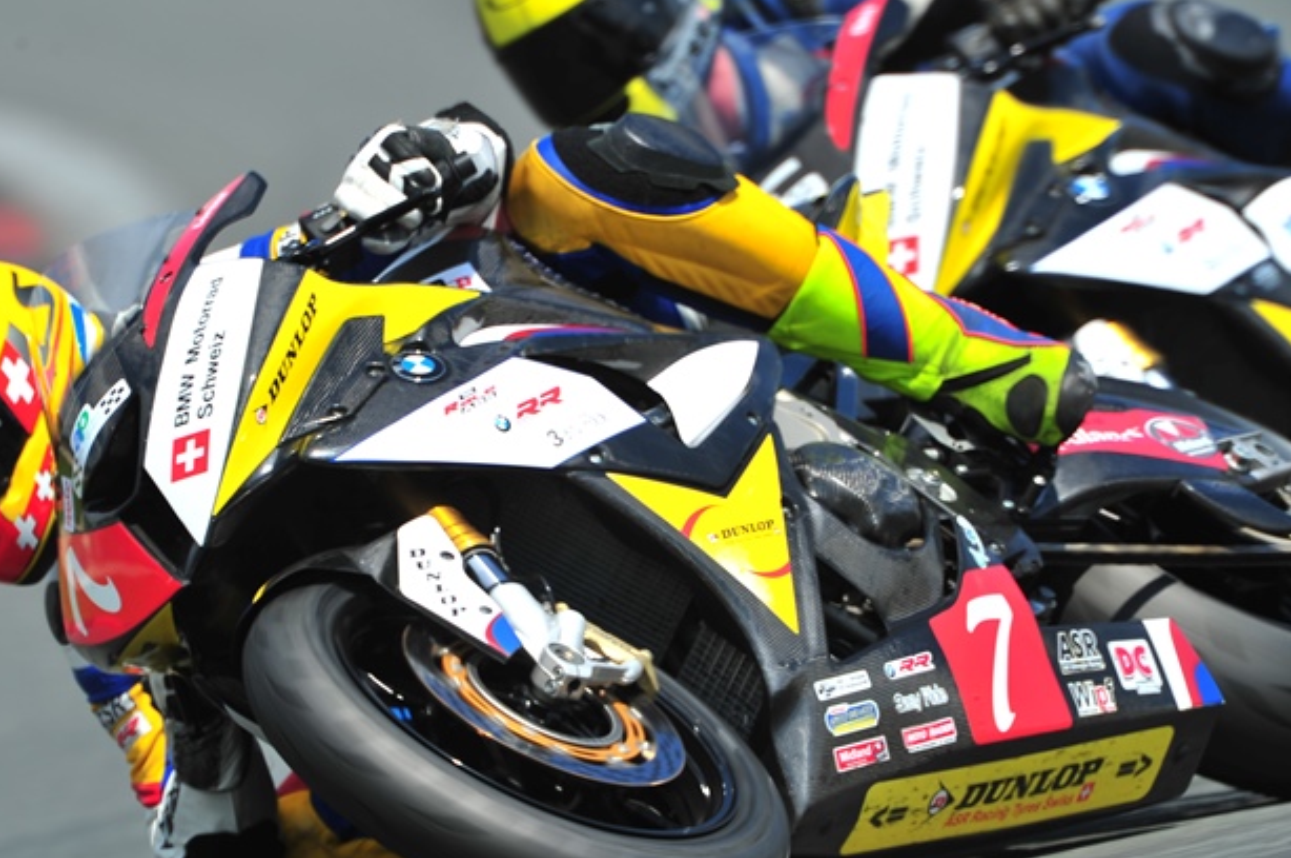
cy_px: 517
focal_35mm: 1107
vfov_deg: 1.2
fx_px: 39655
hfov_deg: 1.9
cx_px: 521
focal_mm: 850
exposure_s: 1/500
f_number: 9
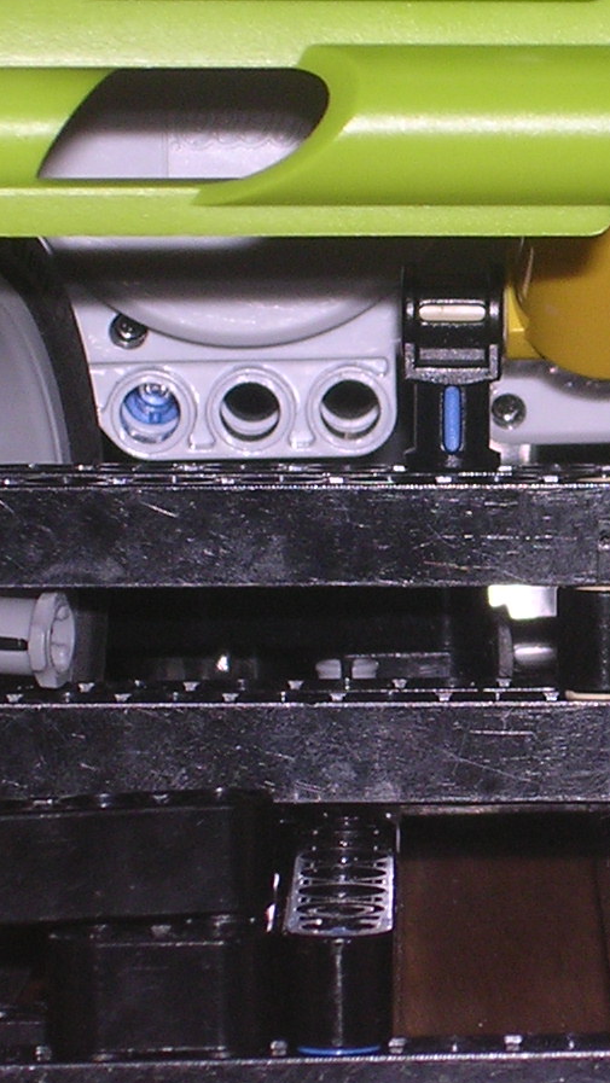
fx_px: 8219
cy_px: 519
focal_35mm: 286
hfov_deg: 4.2
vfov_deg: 7.5
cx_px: 667
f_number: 4.9
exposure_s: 1/60.1
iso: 100
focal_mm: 17.4
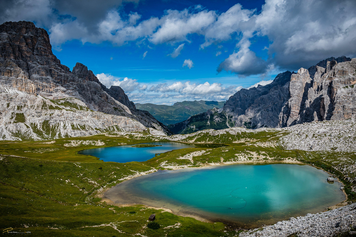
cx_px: 178
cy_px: 118
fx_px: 267
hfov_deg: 67.4
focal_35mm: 27
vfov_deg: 47.9
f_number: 6.3
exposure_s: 1/640
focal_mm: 18
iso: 100
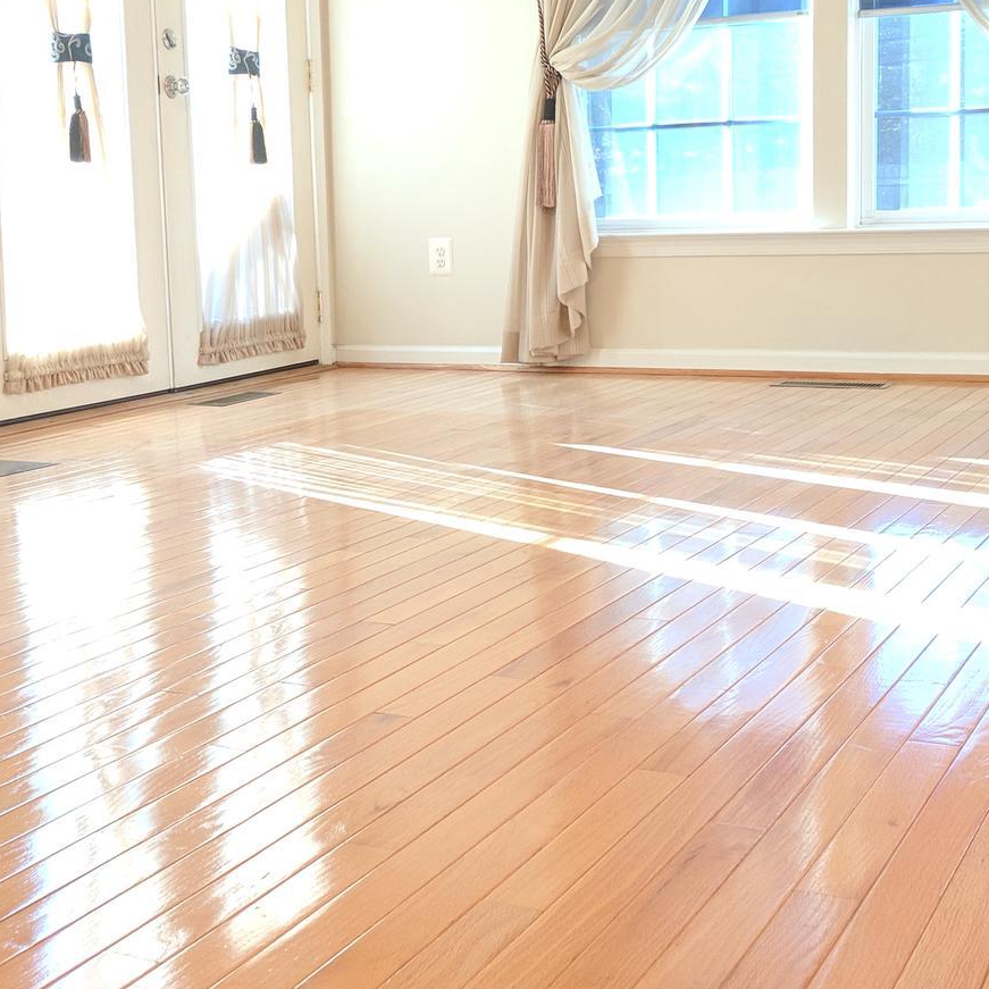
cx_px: 365
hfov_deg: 31.5
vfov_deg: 31.6
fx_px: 1745
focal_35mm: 54
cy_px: 425
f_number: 2
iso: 368
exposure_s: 1/40
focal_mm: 4.67
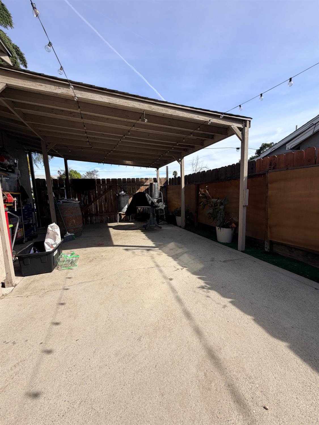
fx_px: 172
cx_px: 160
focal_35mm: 14
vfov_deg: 102.0
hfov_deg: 85.7
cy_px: 212
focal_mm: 2.22
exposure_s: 1/770
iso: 25
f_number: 2.2
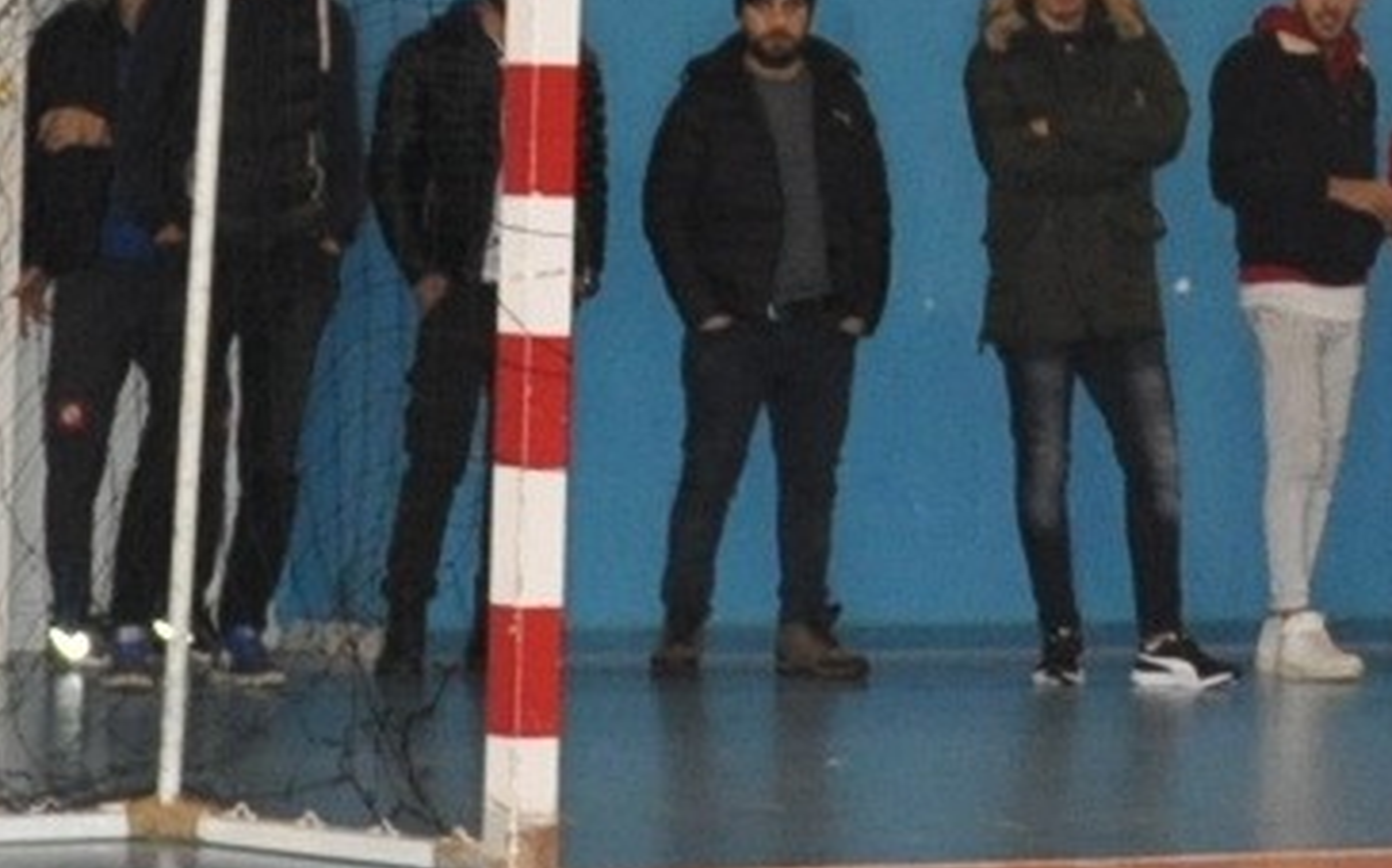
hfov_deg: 9.6
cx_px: 1465
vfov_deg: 6.1
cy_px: 187
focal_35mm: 216
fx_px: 8189
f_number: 3.8
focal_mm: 24
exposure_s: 1/60
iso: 800
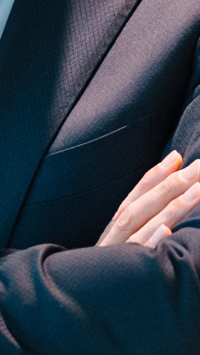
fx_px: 4137
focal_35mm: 439
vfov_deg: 4.9
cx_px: 206
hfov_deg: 2.8
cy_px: 181
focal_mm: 50
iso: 1000
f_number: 1.2
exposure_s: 1/250
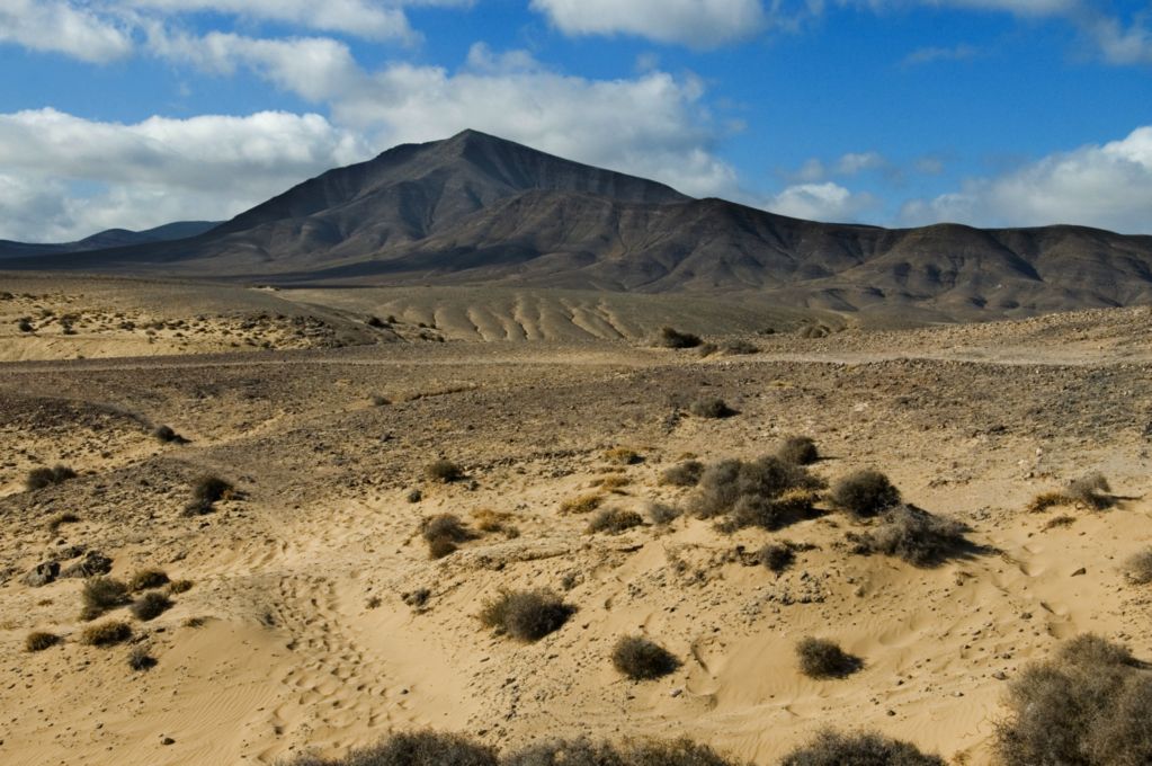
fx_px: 1678
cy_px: 383
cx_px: 576
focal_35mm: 52
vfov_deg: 25.7
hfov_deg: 37.9
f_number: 9
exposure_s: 1/320
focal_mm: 35
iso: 200
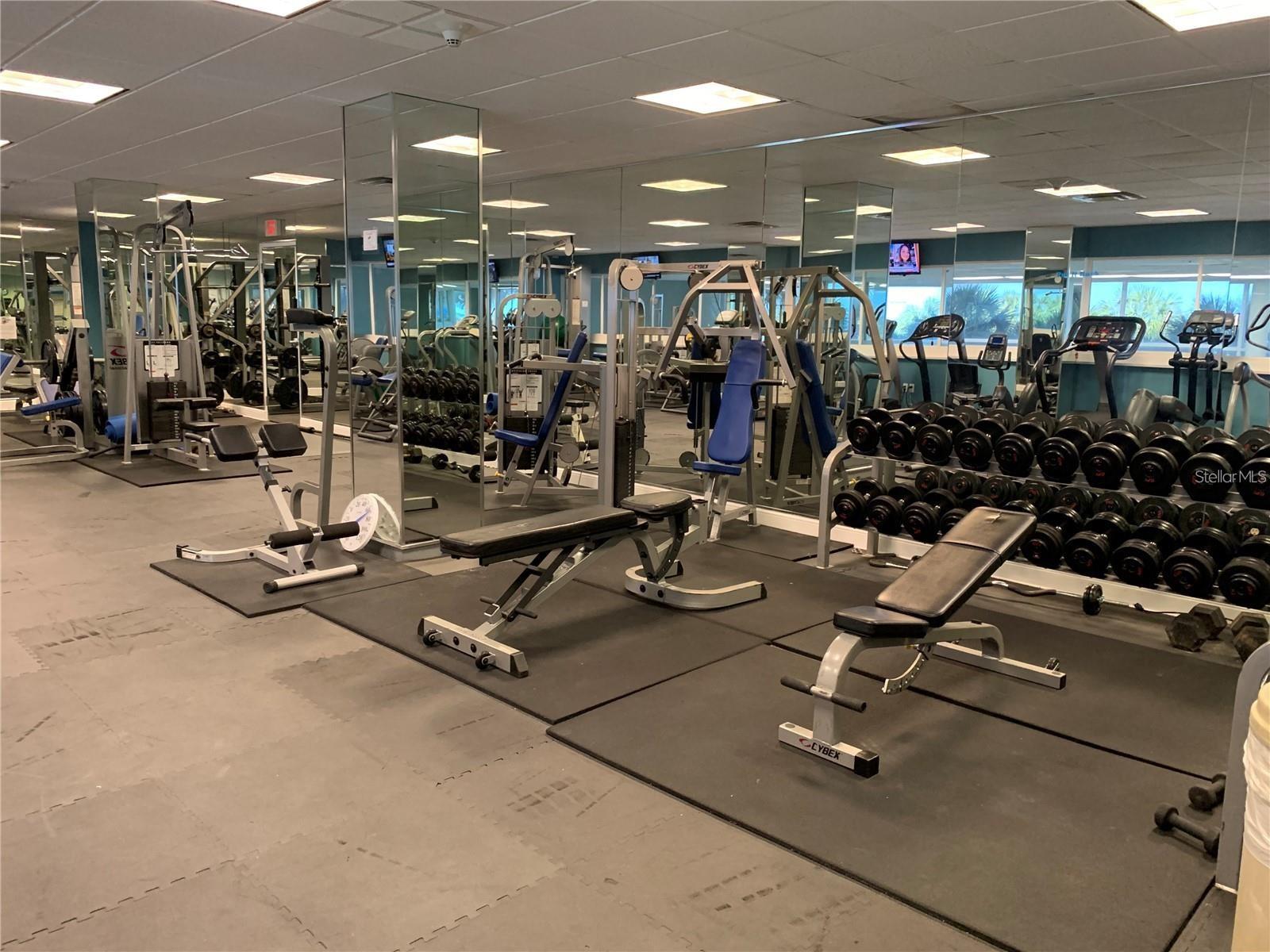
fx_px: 954
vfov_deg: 53.1
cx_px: 635
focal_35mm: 26
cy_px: 476
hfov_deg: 67.3
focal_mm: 4.25
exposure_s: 1/40
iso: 250
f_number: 1.8
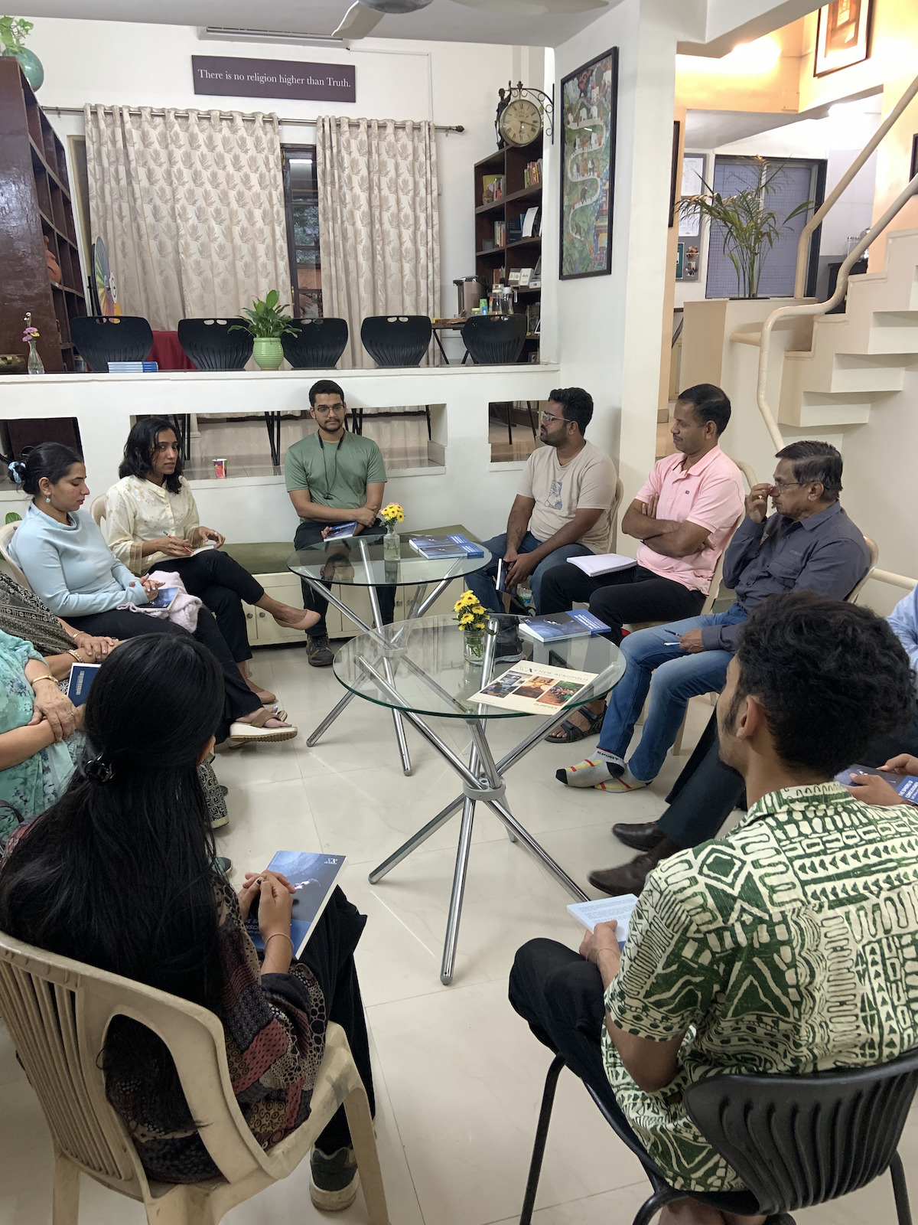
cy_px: 612
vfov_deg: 67.3
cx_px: 459
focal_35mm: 26
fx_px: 919
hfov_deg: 53.1
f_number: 1.8
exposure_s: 1/50
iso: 160
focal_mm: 4.25
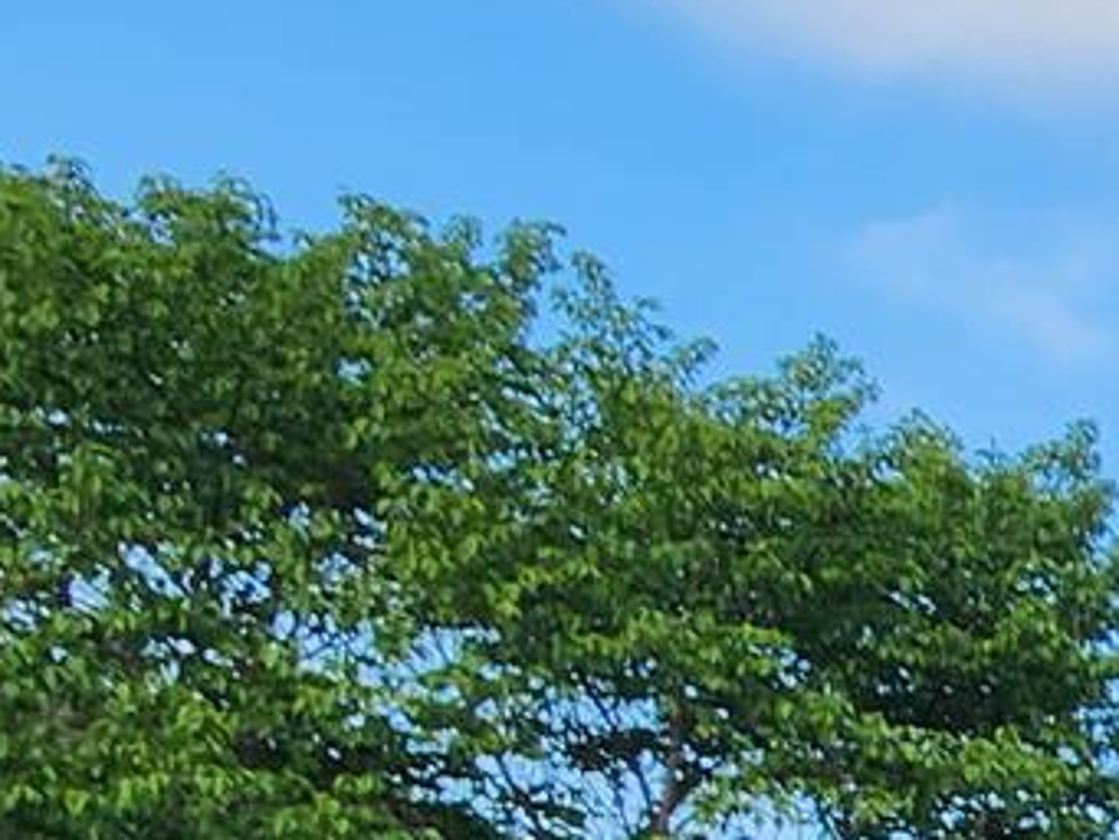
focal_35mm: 78
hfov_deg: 12.6
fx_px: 2522
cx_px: 3117
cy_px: 1450
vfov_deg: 16.3
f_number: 2.2
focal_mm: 2.2
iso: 50
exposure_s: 1/848
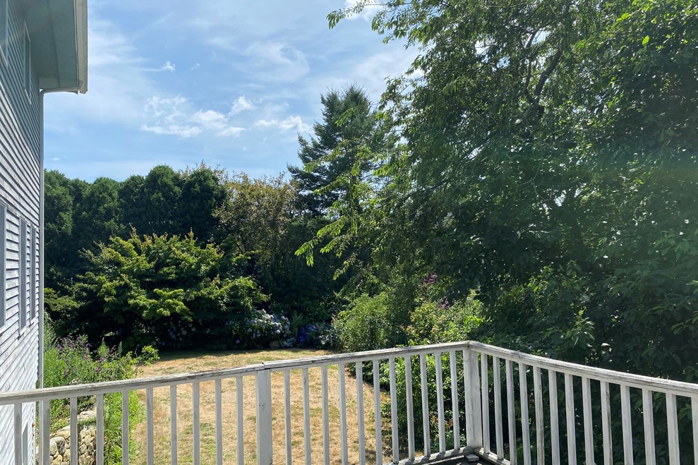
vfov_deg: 46.4
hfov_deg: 65.5
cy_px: 229
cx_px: 359
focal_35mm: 28
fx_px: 543
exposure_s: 1/3205
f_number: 1.8
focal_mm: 4.25
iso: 32
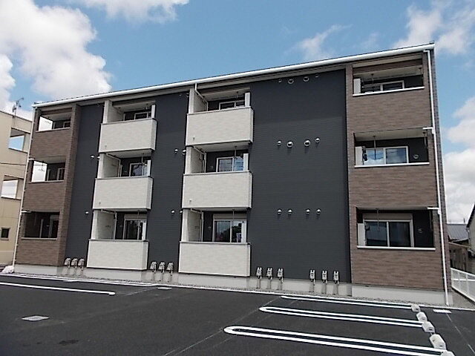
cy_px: 178
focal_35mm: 26
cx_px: 238
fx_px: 357
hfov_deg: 67.3
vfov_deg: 53.1
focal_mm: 4.6
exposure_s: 1/160
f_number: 8
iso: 80
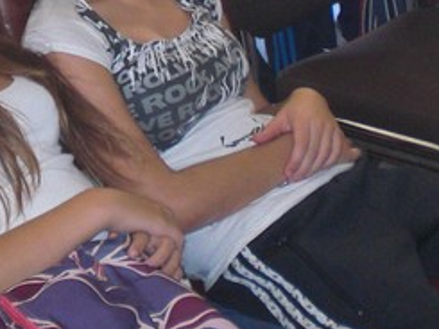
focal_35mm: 124
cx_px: 215
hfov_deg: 15.9
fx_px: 1573
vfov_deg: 11.7
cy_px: -95
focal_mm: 6.3
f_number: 3.1
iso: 200
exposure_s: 1/30
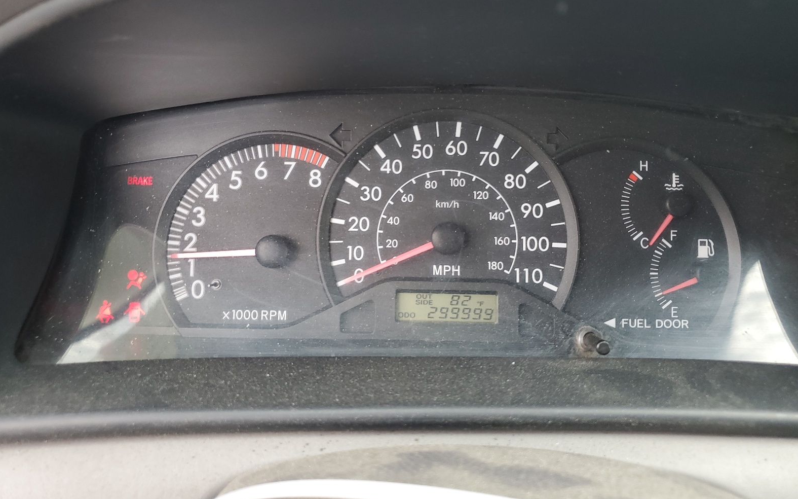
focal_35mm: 28
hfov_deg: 66.5
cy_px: 222
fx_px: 609
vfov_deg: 44.5
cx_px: 395
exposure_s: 1/100
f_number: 1.5
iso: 56
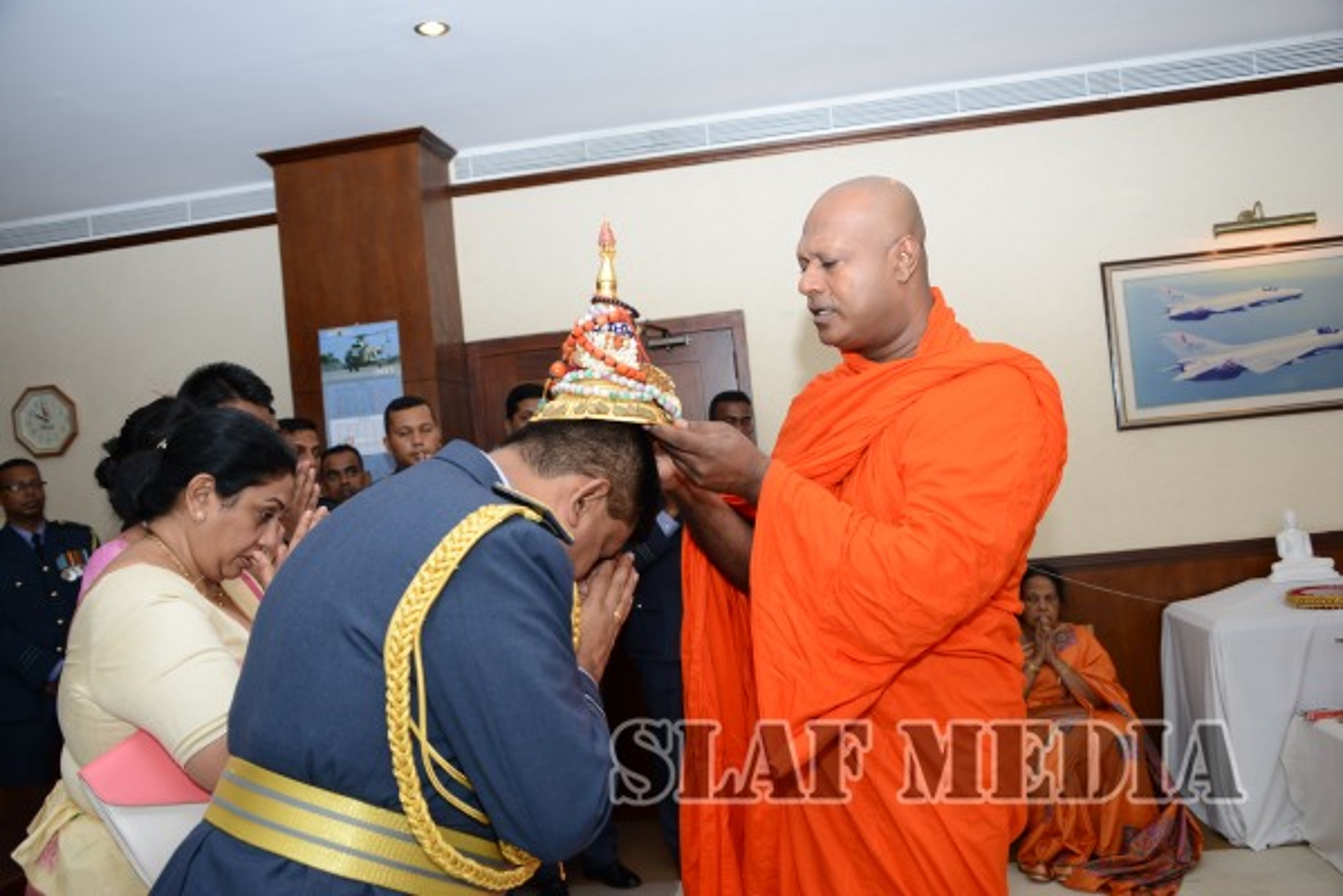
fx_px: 1194
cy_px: 448
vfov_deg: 41.2
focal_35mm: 32
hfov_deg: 58.7
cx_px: 672
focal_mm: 32
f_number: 5
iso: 800
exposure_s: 1/125
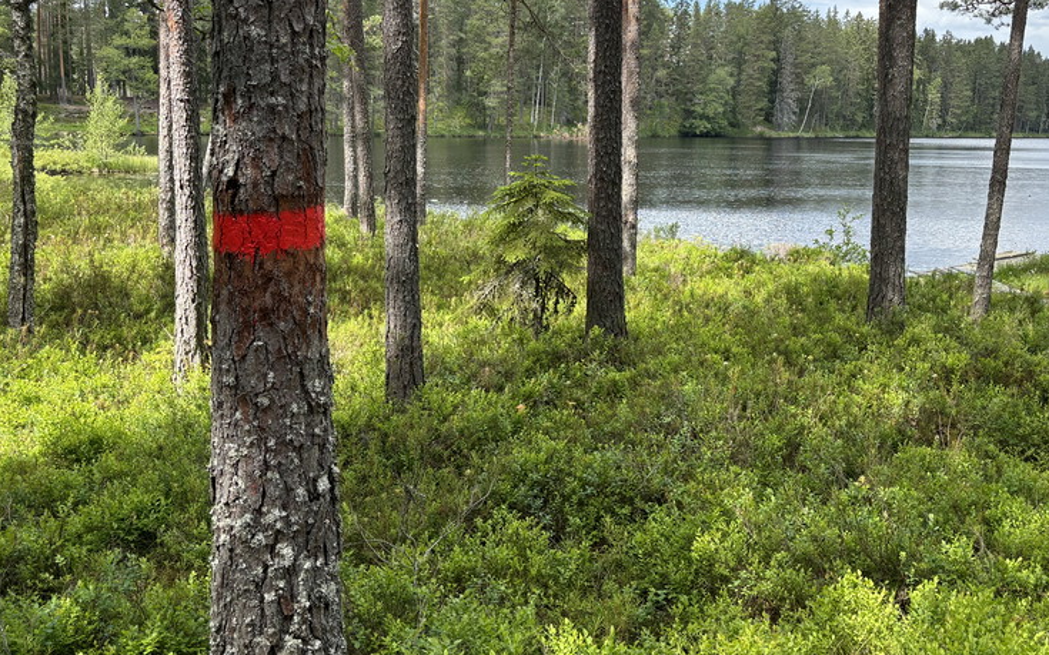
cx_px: 577
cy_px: 260
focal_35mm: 36
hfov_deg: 53.9
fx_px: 1029
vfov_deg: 35.2
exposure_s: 1/597
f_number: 1.6
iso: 50
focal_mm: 5.96
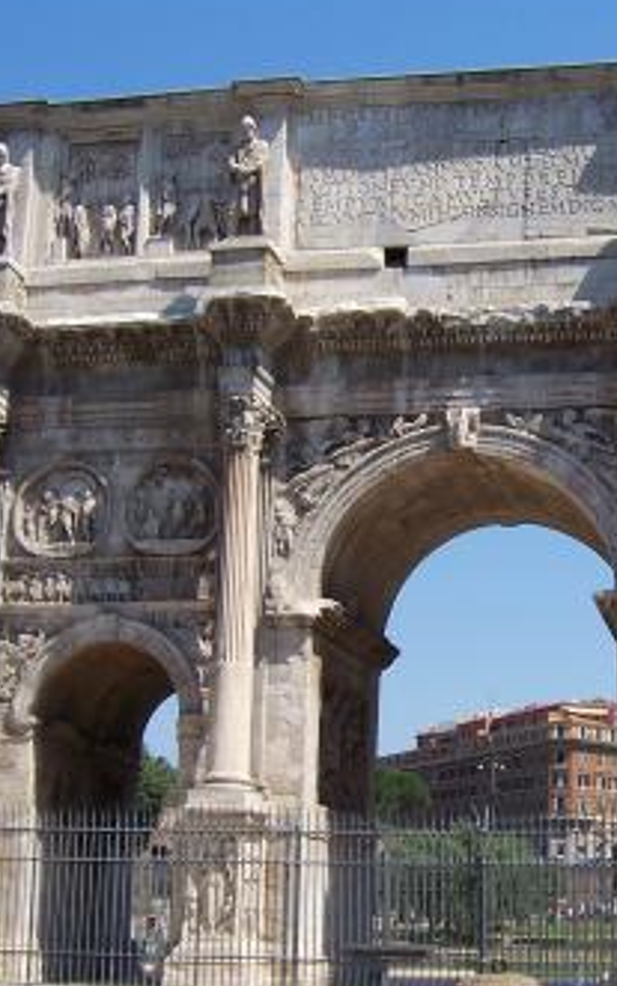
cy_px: 533
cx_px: 501
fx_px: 1587
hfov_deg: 21.7
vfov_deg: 34.5
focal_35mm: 59
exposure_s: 1/500
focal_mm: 6
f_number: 4.8
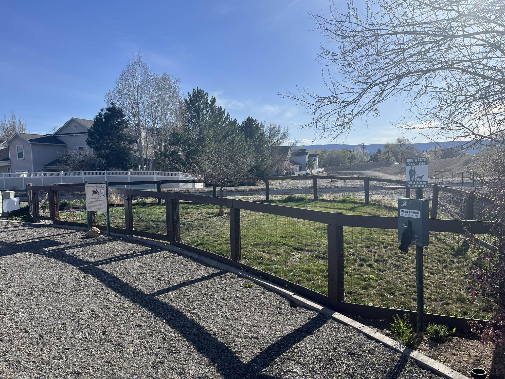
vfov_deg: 53.1
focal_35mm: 26
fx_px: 379
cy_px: 190
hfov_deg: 67.3
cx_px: 252
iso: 50
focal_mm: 5.1
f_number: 1.6
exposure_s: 1/4484
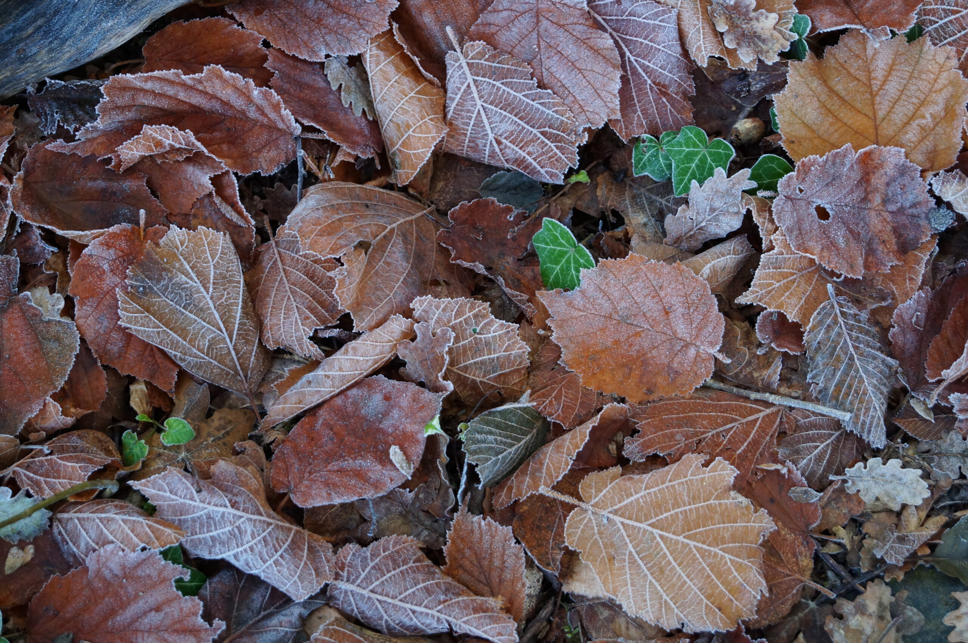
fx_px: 2202
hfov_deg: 24.8
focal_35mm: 82
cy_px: 322
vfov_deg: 16.6
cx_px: 484
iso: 640
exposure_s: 1/100
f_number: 5.6
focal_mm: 55
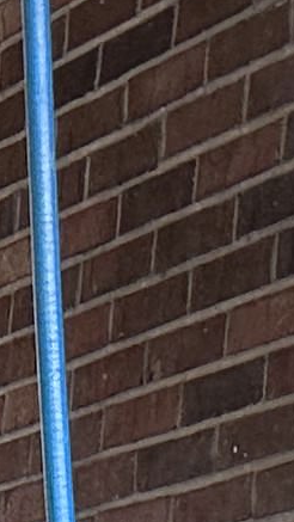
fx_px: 3338
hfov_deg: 4.0
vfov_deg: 7.9
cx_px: -1611
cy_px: 1466
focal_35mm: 241
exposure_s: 1/158
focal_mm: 6.86
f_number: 1.78
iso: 100
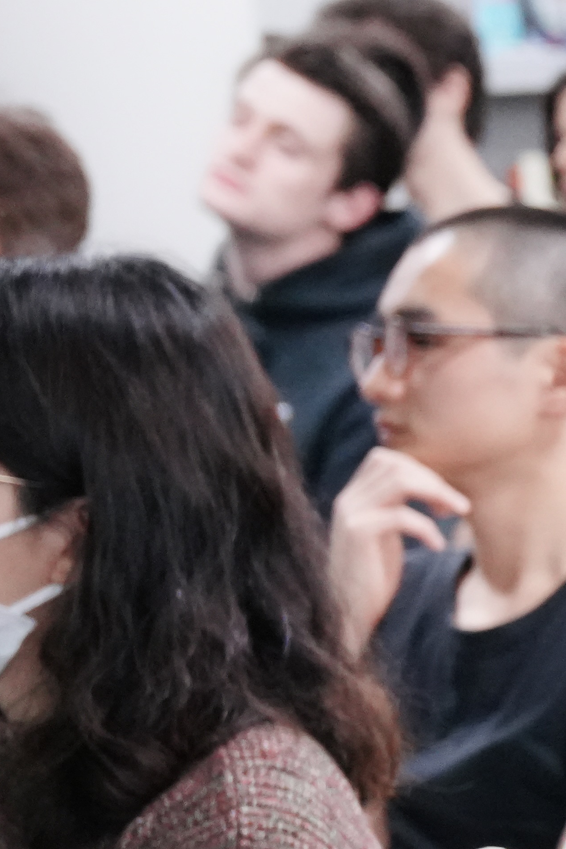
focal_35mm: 342
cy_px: 850
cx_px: 1379
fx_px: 8066
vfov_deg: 6.0
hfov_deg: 3.9
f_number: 5
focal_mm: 70
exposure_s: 1/80
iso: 4000
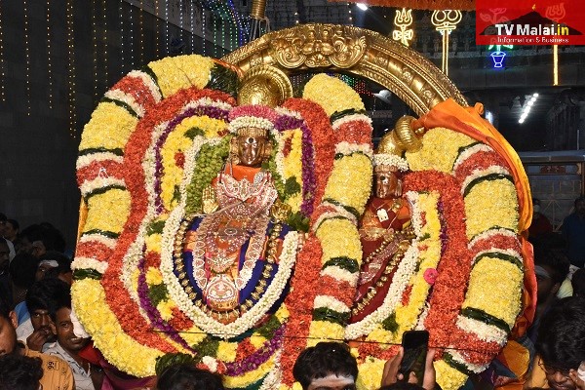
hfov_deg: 28.1
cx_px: 292
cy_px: 195
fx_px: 1170
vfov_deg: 18.9
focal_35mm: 72
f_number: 10
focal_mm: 48
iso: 2000
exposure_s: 1/100
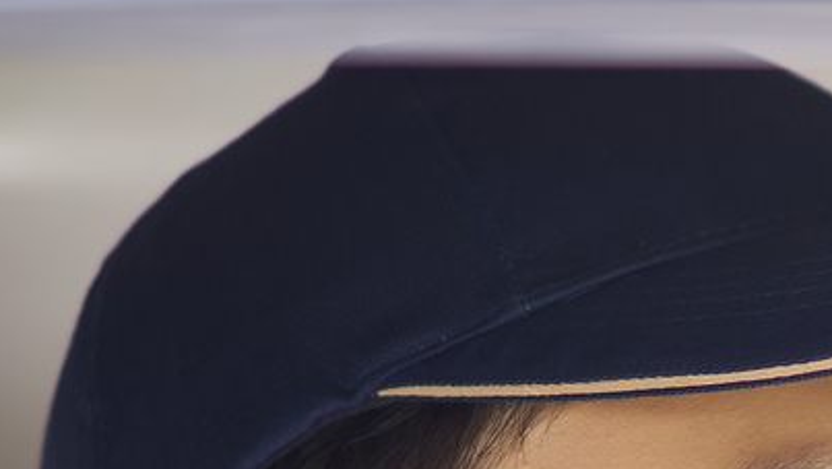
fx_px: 6312
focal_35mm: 286
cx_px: 1098
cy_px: 1290
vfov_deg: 4.1
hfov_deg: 7.5
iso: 50
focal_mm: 55
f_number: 1.8
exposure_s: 1/400
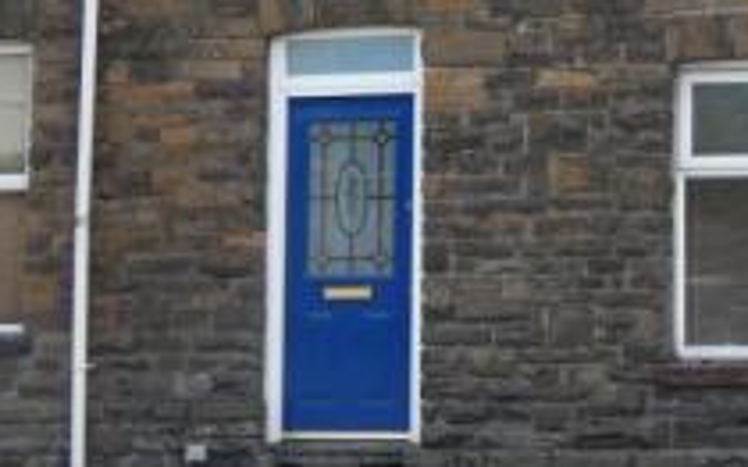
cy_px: -20
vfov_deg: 12.5
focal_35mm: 103
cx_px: 828
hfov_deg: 19.3
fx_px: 2099
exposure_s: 1/400
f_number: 3.4
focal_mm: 6.2
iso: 80
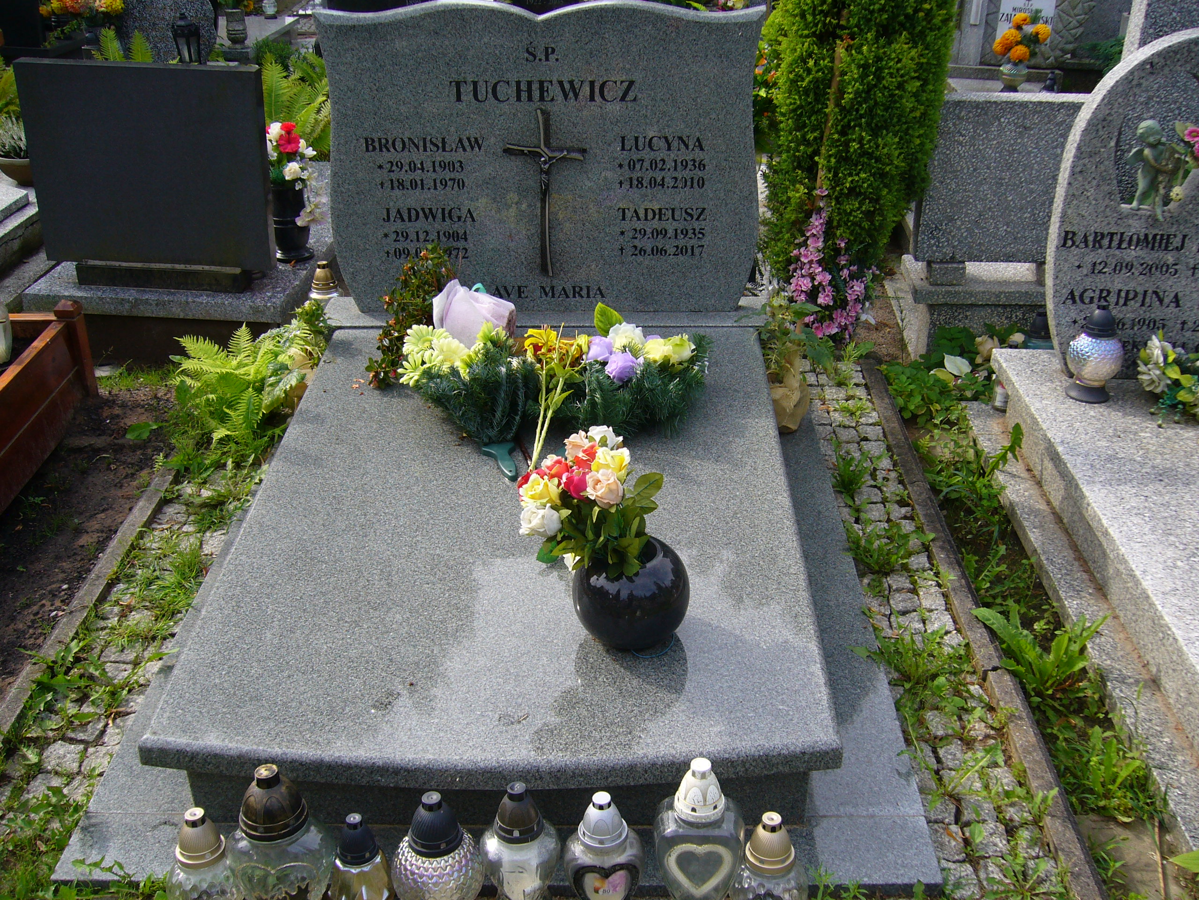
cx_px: 600
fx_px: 1212
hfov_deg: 52.6
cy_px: 450
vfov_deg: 40.7
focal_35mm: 35
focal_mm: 5.8
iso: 80
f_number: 2.8
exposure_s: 1/400
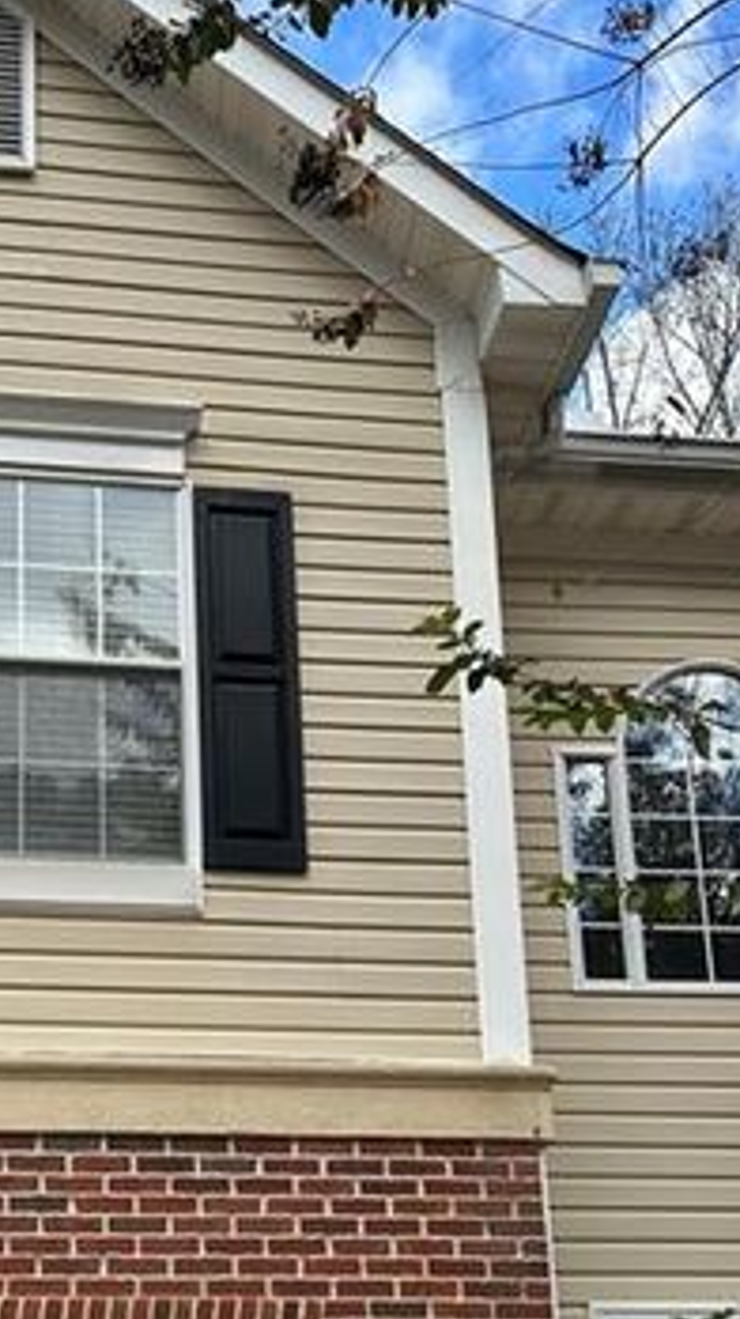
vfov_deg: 39.3
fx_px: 1746
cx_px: 219
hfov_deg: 23.8
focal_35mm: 50
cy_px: 1102
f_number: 1.78
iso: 80
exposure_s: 1/1321
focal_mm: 6.86
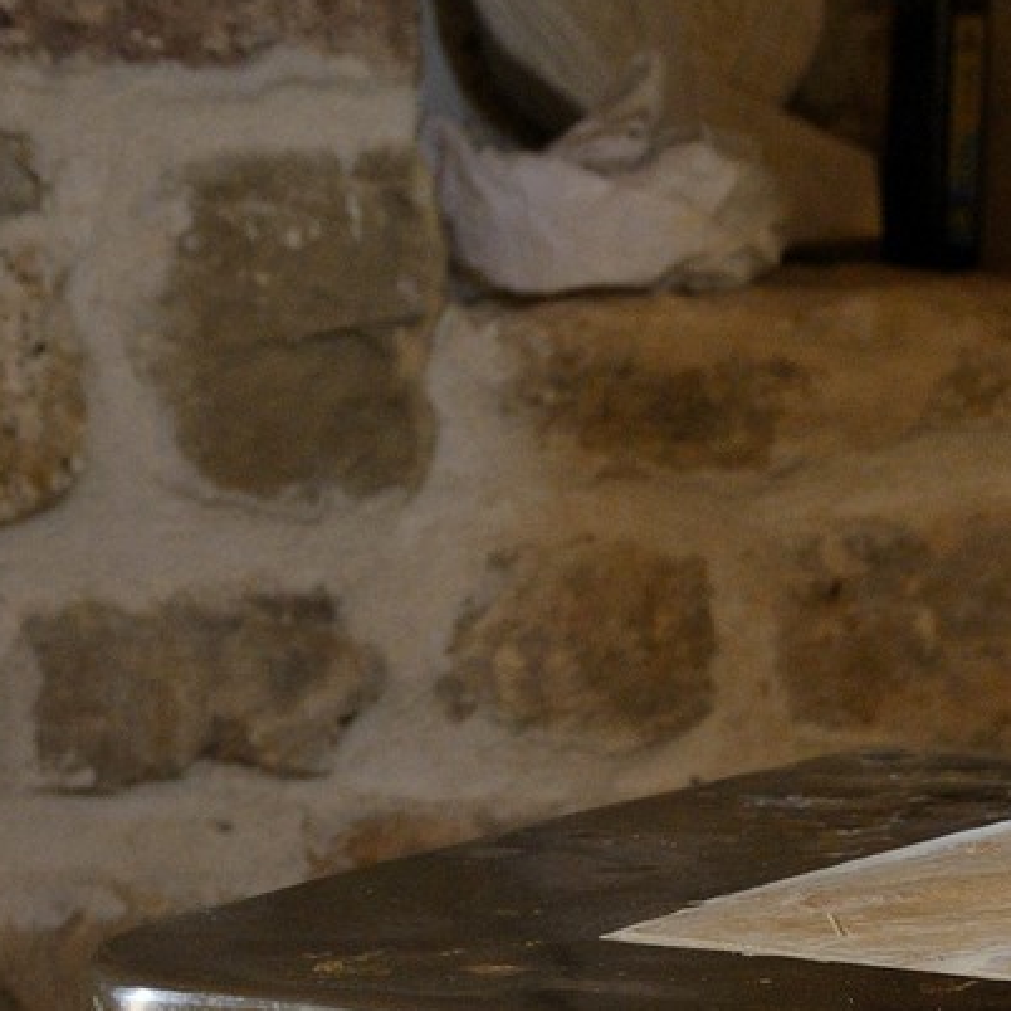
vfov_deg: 11.4
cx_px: 1313
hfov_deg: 12.0
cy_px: 1866
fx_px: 4692
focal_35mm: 142
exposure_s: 1/30
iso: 1600
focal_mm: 42
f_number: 4
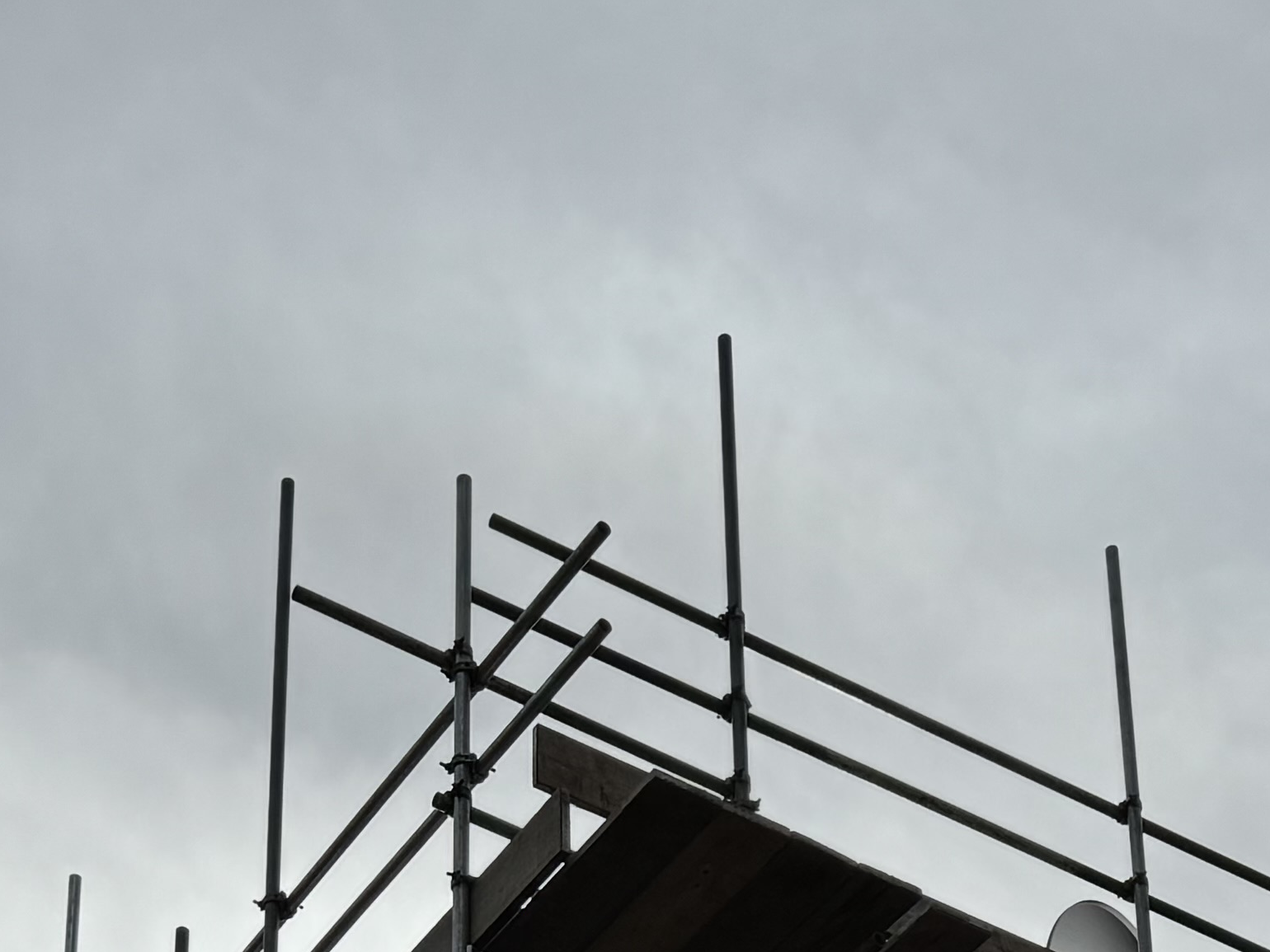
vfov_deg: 14.6
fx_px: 3265
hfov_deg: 22.0
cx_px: 645
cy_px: 1705
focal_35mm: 89
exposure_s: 1/9009
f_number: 1.78
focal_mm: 6.76
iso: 80
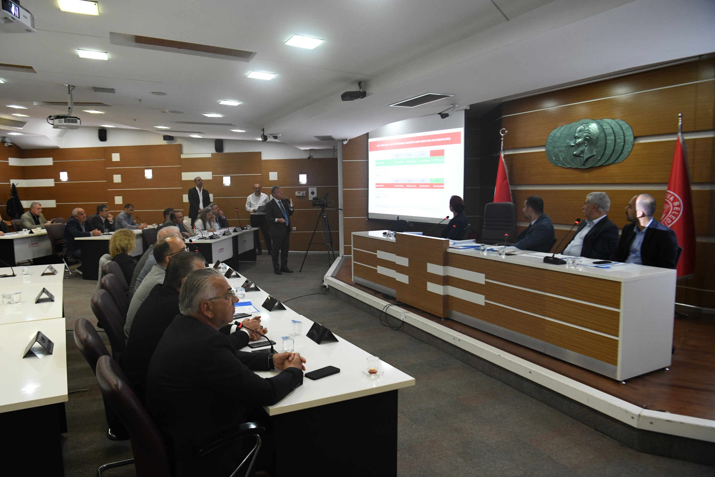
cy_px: 238
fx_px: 477
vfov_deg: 53.1
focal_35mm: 24
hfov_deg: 73.7
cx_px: 358
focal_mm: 24
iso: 3200
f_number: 5
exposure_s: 1/125
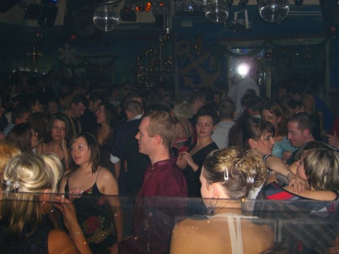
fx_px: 450
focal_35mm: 46
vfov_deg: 31.5
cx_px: 170
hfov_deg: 41.2
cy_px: 127
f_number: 3.1
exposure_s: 1/60
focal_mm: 9.5
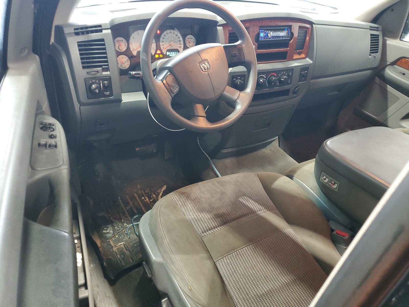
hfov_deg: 67.3
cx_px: 204
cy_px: 154
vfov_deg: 53.1
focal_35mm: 26
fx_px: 307
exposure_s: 1/20
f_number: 1.5
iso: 282
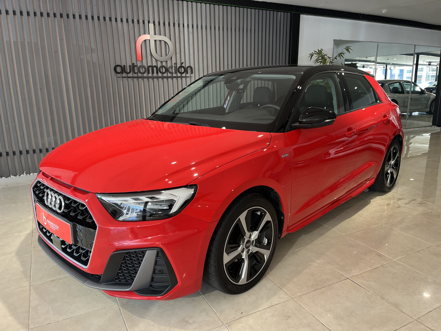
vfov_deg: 53.1
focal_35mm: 26
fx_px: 331
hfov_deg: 67.3
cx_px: 220
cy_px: 166
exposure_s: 1/122
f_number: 1.6
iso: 100
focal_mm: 5.1
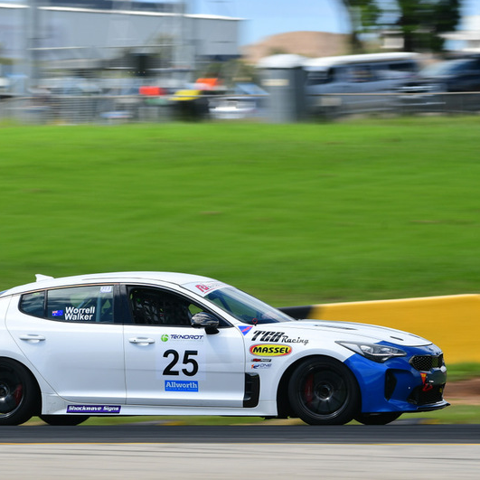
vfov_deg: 4.6
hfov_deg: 4.6
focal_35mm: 384
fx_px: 6024
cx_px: 196
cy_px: 240
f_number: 10
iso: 100
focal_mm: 200
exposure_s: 1/125
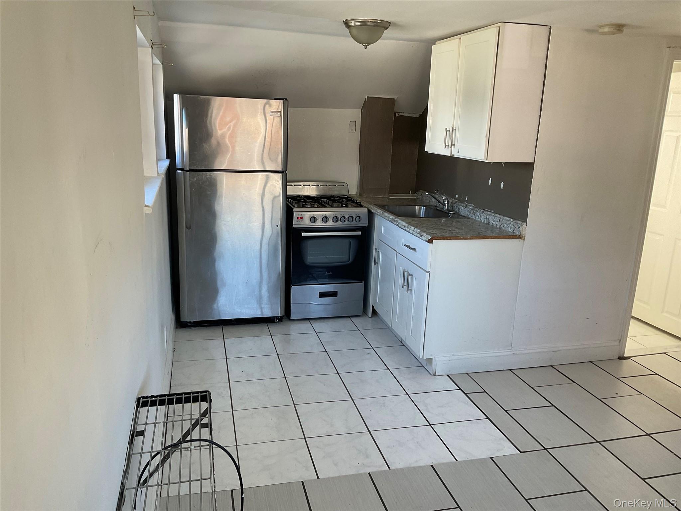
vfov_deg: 48.2
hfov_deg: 61.7
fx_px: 571
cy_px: 256
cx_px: 340
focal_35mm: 29
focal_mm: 3
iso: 64
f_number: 1.8
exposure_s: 1/120
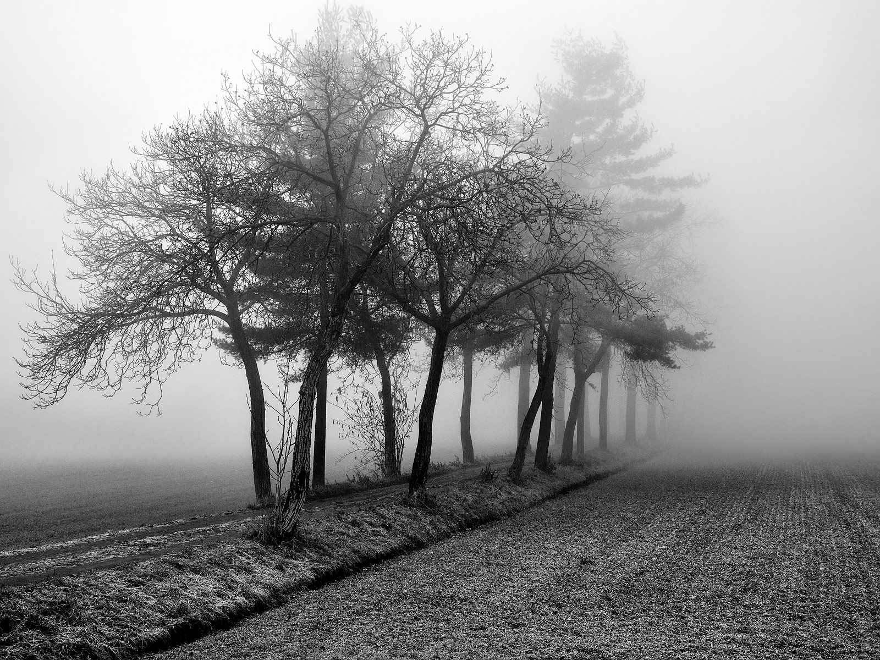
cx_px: 440
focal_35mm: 54
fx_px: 1373
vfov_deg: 27.0
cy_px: 330
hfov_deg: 35.5
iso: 200
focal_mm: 27
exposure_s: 1/125
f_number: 5.6
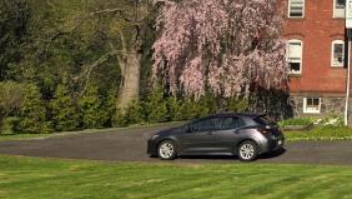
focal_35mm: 64
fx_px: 598
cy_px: -45
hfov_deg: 28.9
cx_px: 411
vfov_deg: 17.9
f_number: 1.8
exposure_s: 1/2600
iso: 25
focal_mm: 5.4
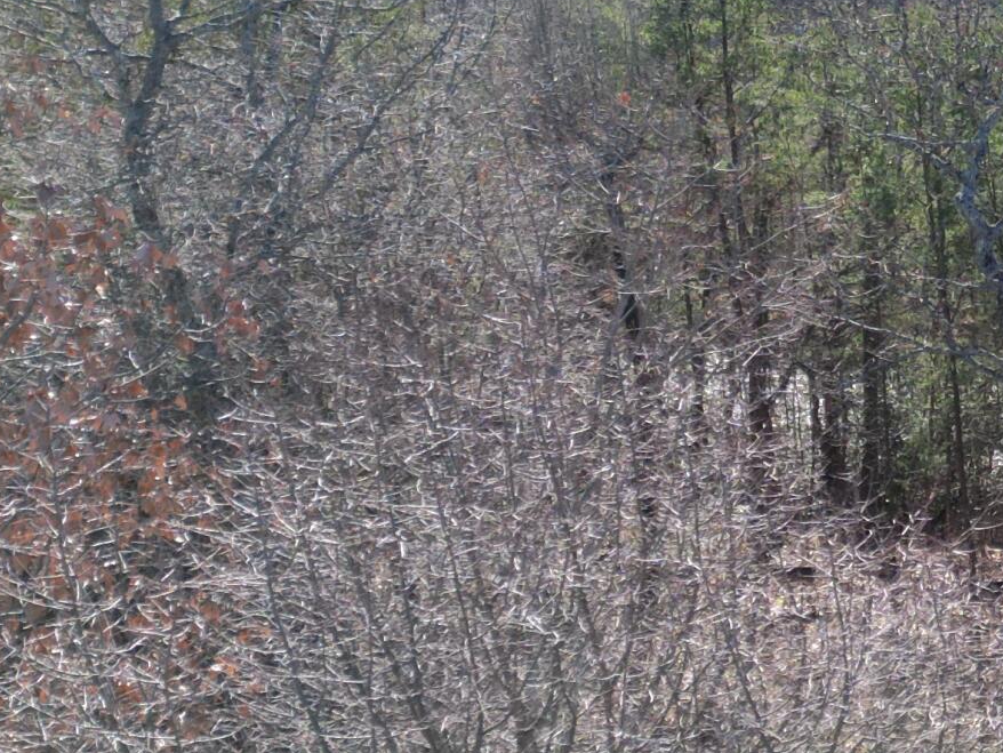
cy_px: 379
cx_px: 1503
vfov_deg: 18.0
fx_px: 2377
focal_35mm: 82
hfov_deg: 20.4
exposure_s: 1/1600
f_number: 1.7
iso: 200
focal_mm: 6.72
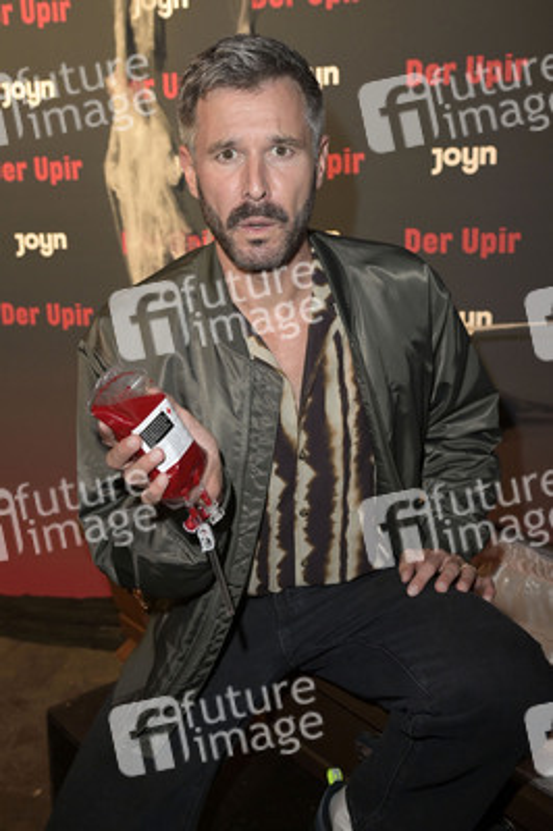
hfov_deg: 35.0
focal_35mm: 38
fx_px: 877
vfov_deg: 50.7
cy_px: 416
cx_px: 276
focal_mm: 38
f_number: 5
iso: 1600
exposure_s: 1/60
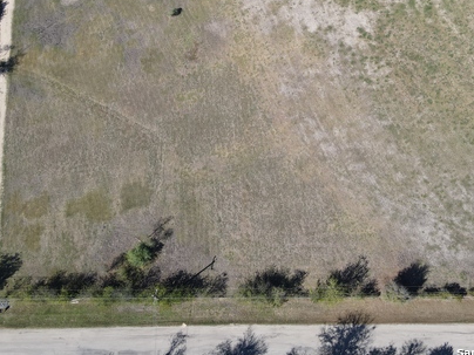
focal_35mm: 38
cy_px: 78
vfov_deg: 36.6
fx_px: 520
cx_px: 272
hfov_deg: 48.8
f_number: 2.8
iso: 100
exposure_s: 1/500
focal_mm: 4.5
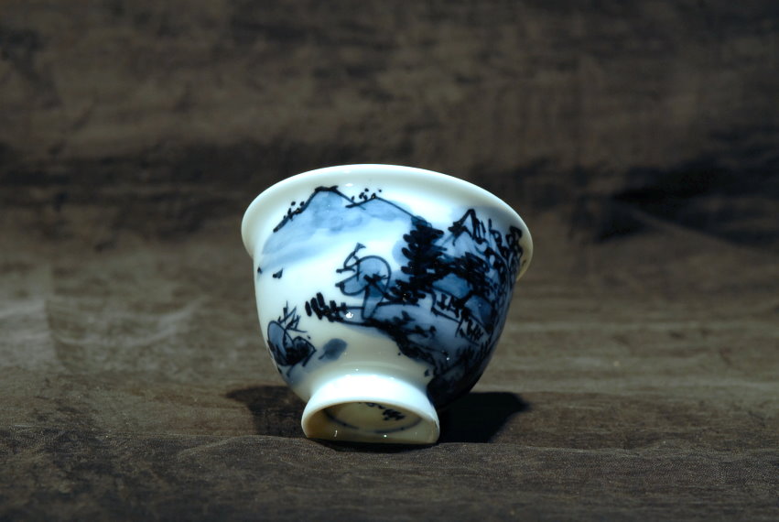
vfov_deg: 8.7
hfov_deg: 13.0
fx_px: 3413
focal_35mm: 158
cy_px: 261
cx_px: 390
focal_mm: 105
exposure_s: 1/25
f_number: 13
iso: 400
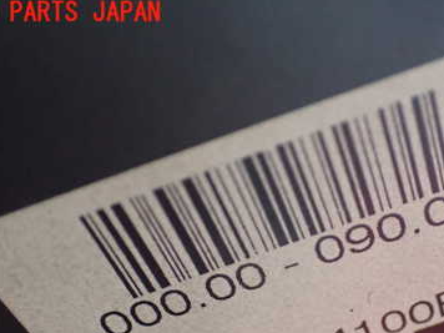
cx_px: 308
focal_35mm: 64
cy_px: 278
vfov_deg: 22.5
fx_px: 821
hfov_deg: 30.0
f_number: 2.7
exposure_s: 1/40
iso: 1000
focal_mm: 6.83
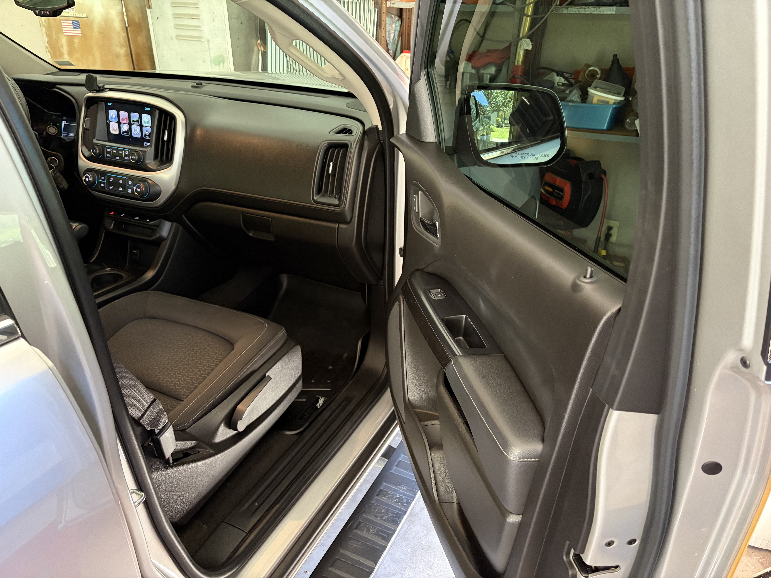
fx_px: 579
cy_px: 289
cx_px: 386
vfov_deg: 53.1
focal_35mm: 26
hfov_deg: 67.3
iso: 640
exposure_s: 1/33
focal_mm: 5.96
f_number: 1.6
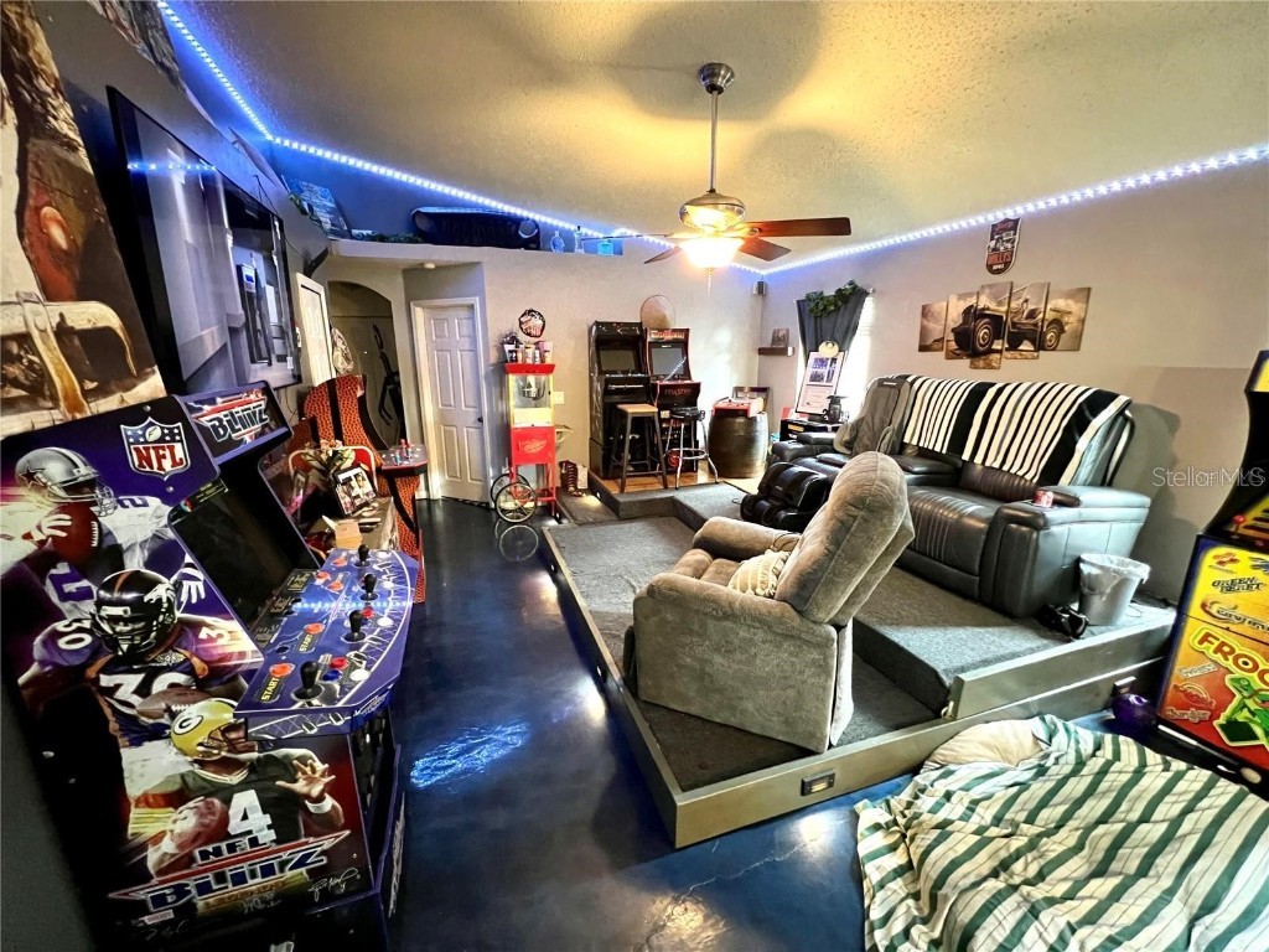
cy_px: 476
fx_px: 477
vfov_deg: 89.9
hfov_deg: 106.2
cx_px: 634
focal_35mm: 13
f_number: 1.8
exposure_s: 1/40
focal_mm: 1.57
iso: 1000
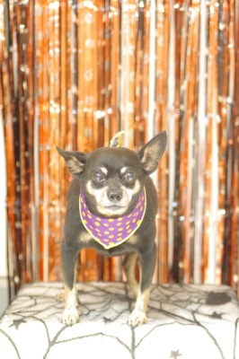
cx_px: 120
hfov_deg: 16.6
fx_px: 818
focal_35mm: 82
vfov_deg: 24.8
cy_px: 180
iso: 2500
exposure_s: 1/60
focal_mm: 55
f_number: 2.8
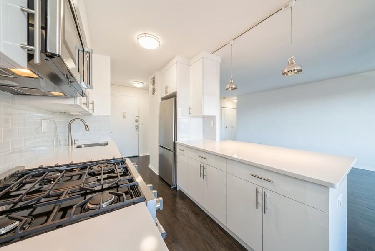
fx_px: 125
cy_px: 126
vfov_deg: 90.0
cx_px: 188
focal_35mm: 12
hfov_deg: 112.6
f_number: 11
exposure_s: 1/3
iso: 200
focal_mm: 12
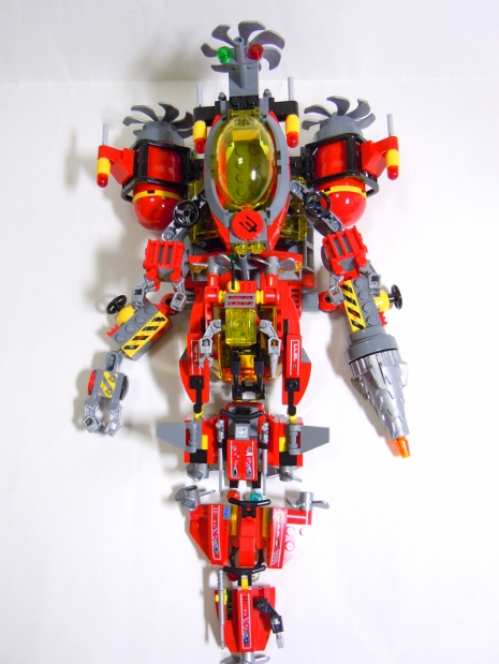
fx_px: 595
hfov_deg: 45.5
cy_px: 331
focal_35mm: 31
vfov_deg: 58.3
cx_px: 249
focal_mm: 5.4
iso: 400
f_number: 3.5
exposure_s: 1/15
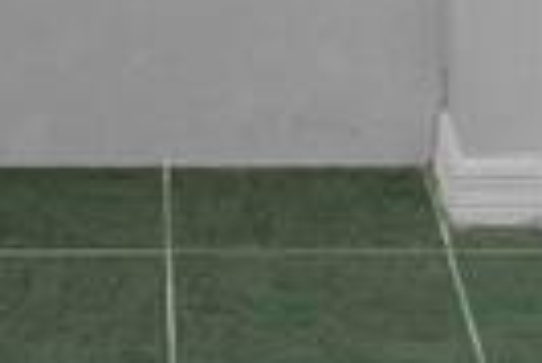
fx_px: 1854
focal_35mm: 123
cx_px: 122
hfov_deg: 16.5
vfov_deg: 8.7
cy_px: -810
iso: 800
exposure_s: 1/80
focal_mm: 16
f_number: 8
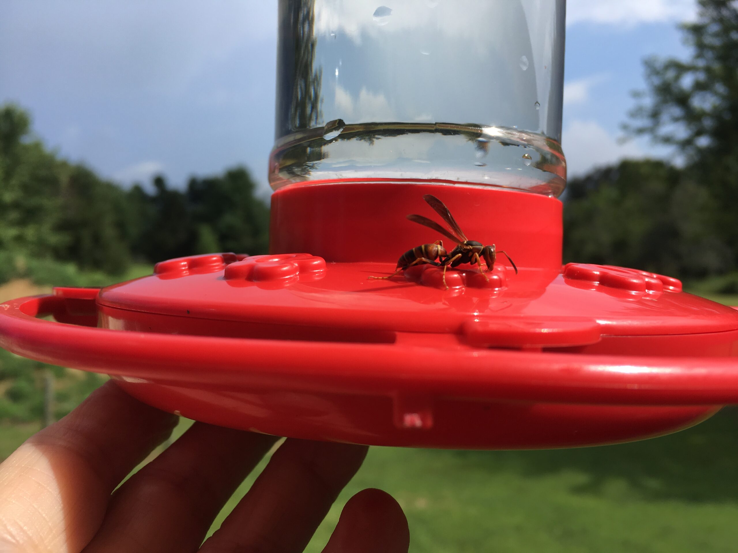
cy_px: 276
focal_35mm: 29
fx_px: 618
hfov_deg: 61.7
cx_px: 369
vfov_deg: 48.2
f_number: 2.2
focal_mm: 4.15
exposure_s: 1/1040
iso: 25
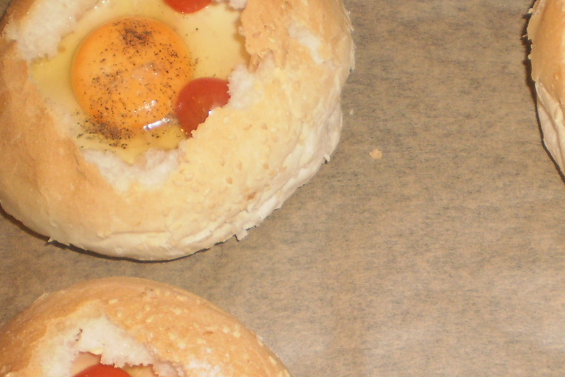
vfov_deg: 19.4
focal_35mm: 70
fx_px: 1099
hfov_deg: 28.3
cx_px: 442
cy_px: 272
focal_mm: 6.3
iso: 125
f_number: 3.1
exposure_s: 1/30
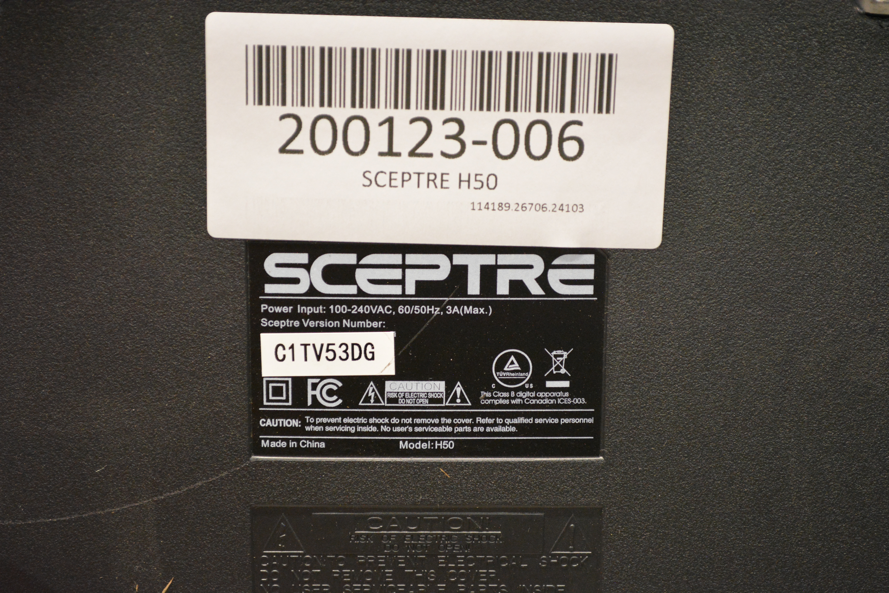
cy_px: 296
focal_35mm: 72
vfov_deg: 18.9
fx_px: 1778
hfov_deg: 28.1
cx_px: 444
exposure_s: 1/30
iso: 2800
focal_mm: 48
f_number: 5.3
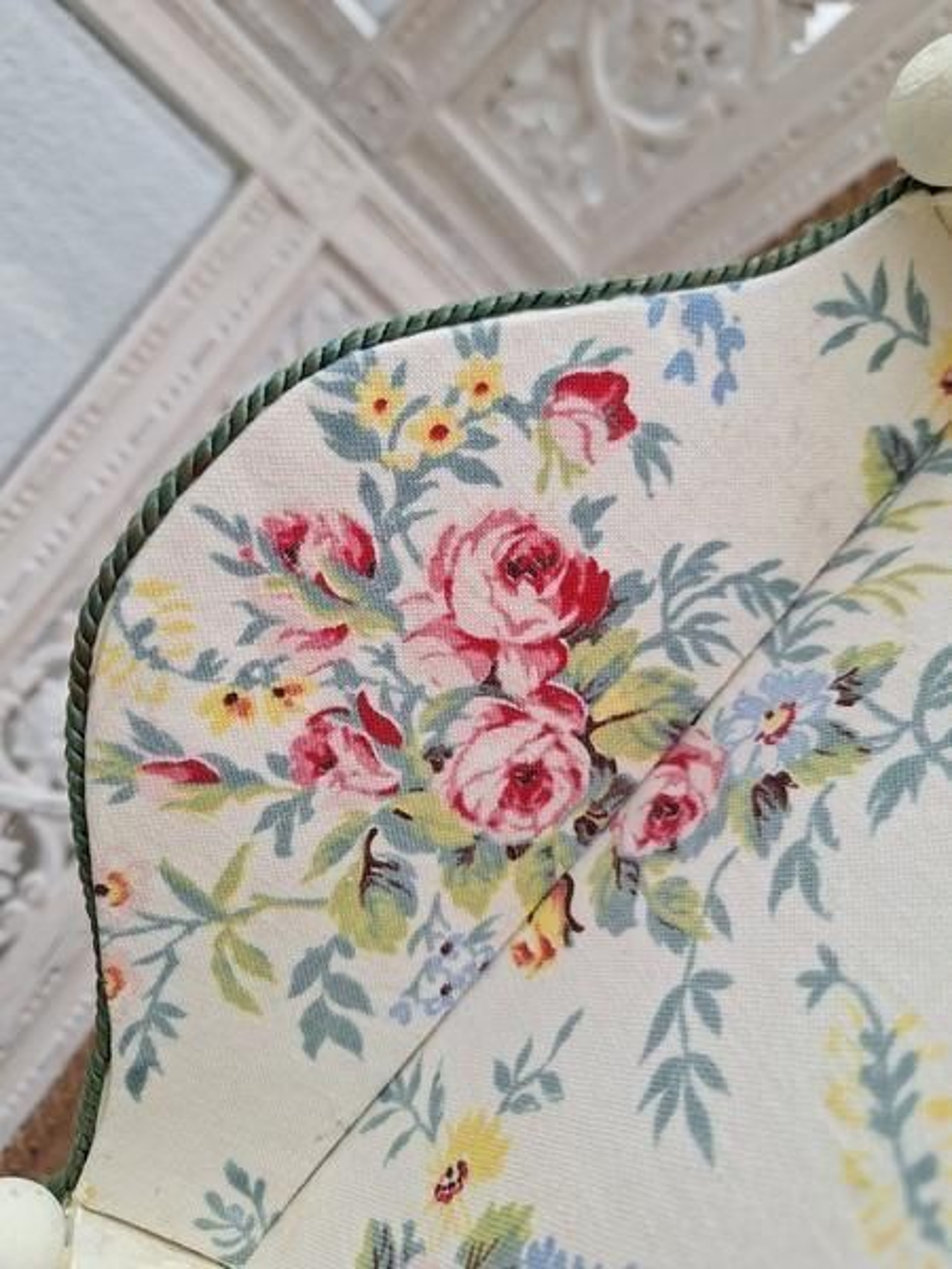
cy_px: 634
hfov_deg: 58.9
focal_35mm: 23
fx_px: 843
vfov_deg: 73.9
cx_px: 476
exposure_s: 1/100
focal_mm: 5.54
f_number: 1.8
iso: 64
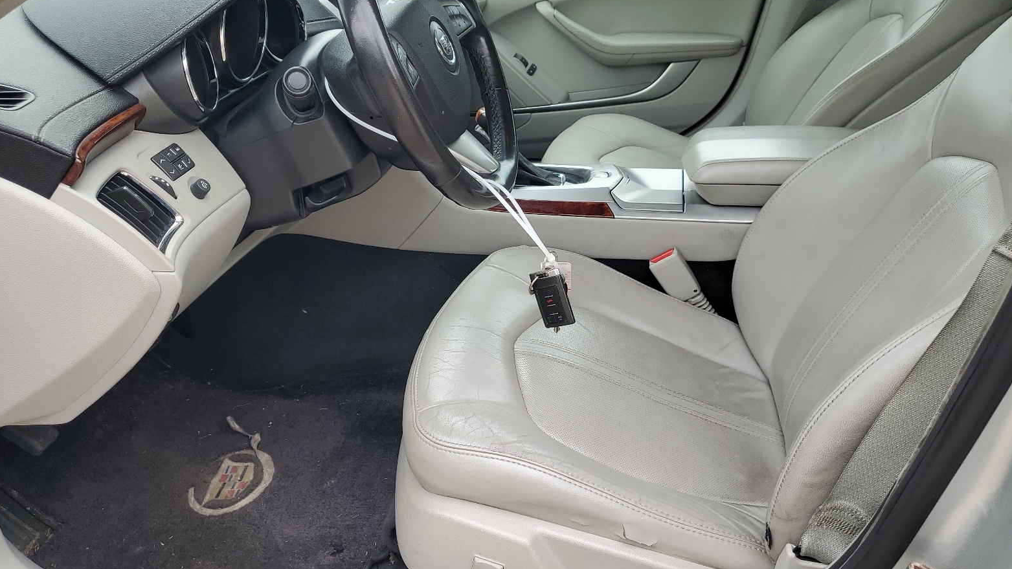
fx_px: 778
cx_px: 512
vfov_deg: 40.1
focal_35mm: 29
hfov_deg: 66.1
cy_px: 255
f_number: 1.5
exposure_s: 1/370
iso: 50
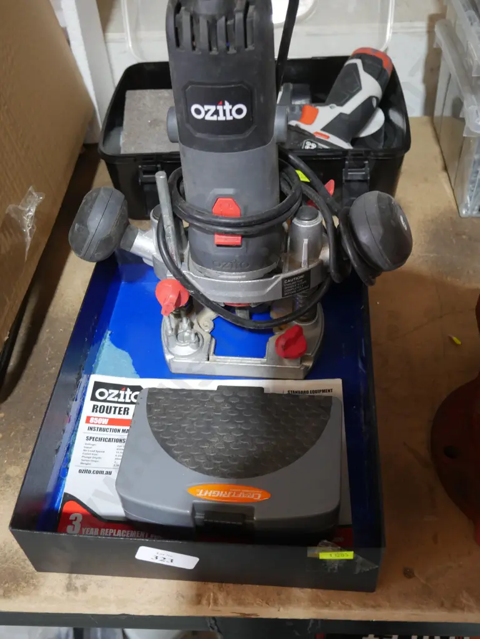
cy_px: 320
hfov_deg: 39.7
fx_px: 665
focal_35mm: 36
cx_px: 240
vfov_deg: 51.3
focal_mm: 18
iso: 1000
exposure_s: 1/60
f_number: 4
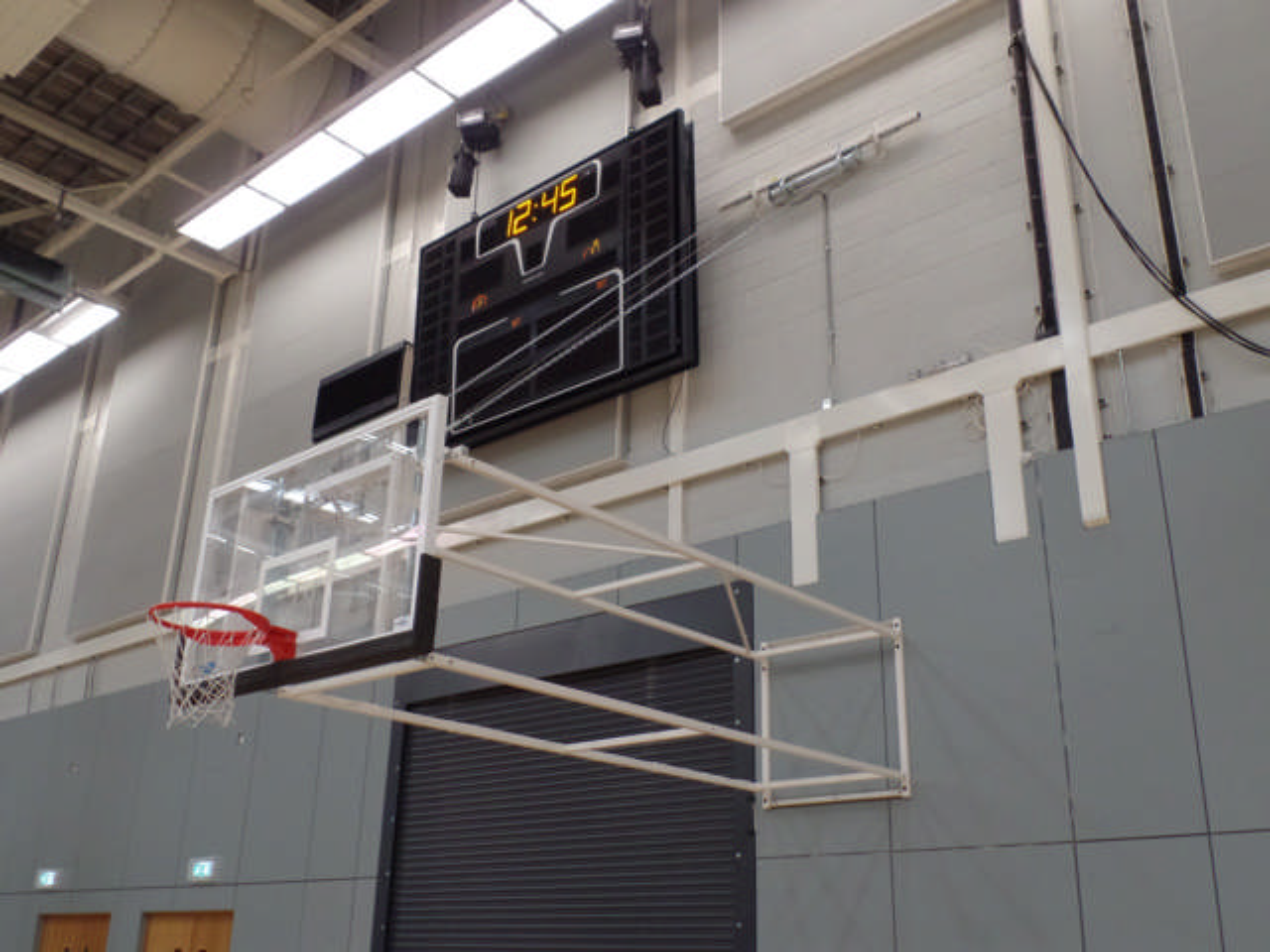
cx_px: 635
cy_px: 476
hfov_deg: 52.6
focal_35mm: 35
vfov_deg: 40.7
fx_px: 1284
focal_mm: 6.2
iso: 400
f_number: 4.3
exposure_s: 1/20
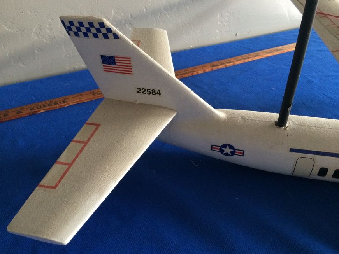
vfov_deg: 45.4
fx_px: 304
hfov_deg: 58.4
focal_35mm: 31
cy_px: 123
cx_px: 166
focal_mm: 4.12
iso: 320
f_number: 2.2
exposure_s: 1/24
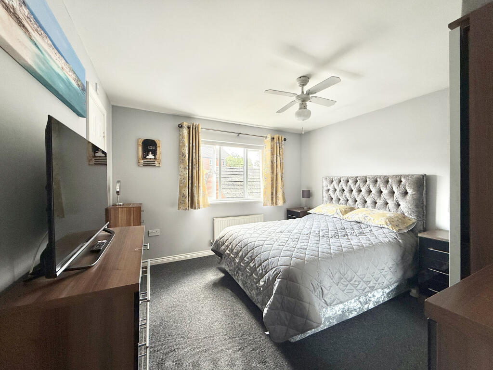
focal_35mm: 14
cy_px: 185
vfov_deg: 85.7
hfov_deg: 102.1
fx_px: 199
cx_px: 246
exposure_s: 1/99
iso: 64
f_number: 2.2
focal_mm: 2.22
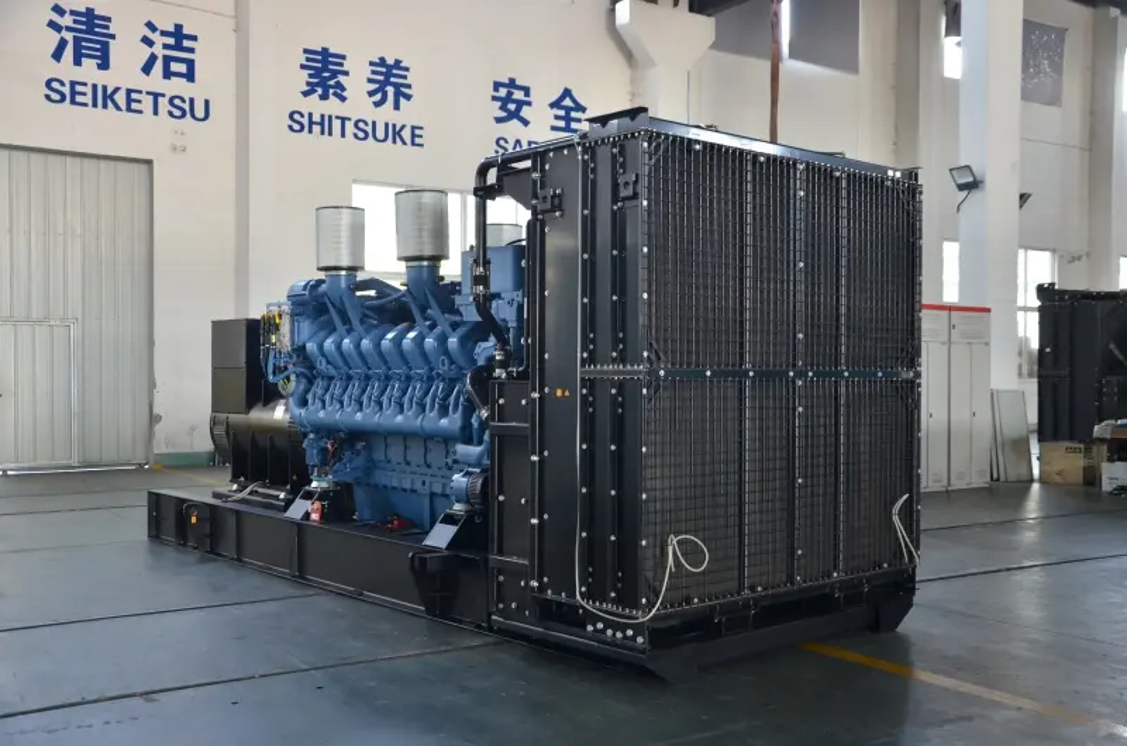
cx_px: 564
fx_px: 1172
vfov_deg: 35.3
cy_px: 373
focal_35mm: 38
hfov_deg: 51.4
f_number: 4
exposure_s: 1/30
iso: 400
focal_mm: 25
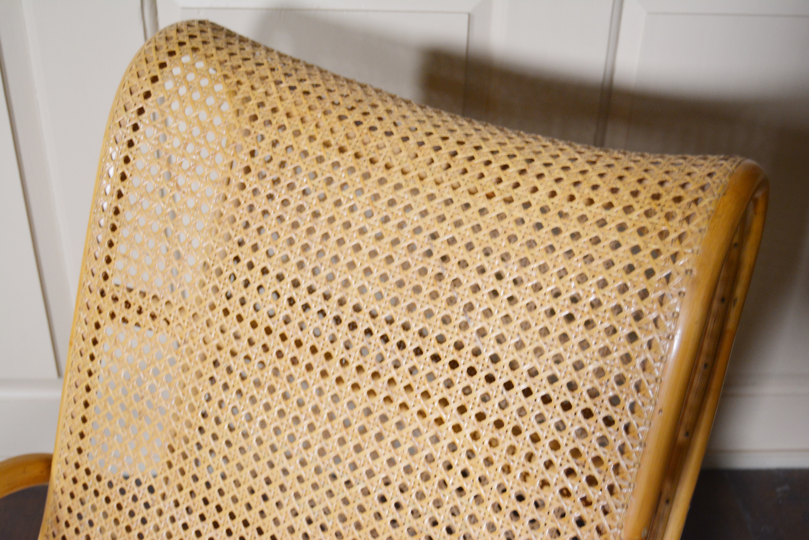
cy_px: 270
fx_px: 1045
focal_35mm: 46
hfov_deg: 42.3
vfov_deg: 28.9
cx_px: 404
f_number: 4.2
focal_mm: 31
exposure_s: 1/40
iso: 800
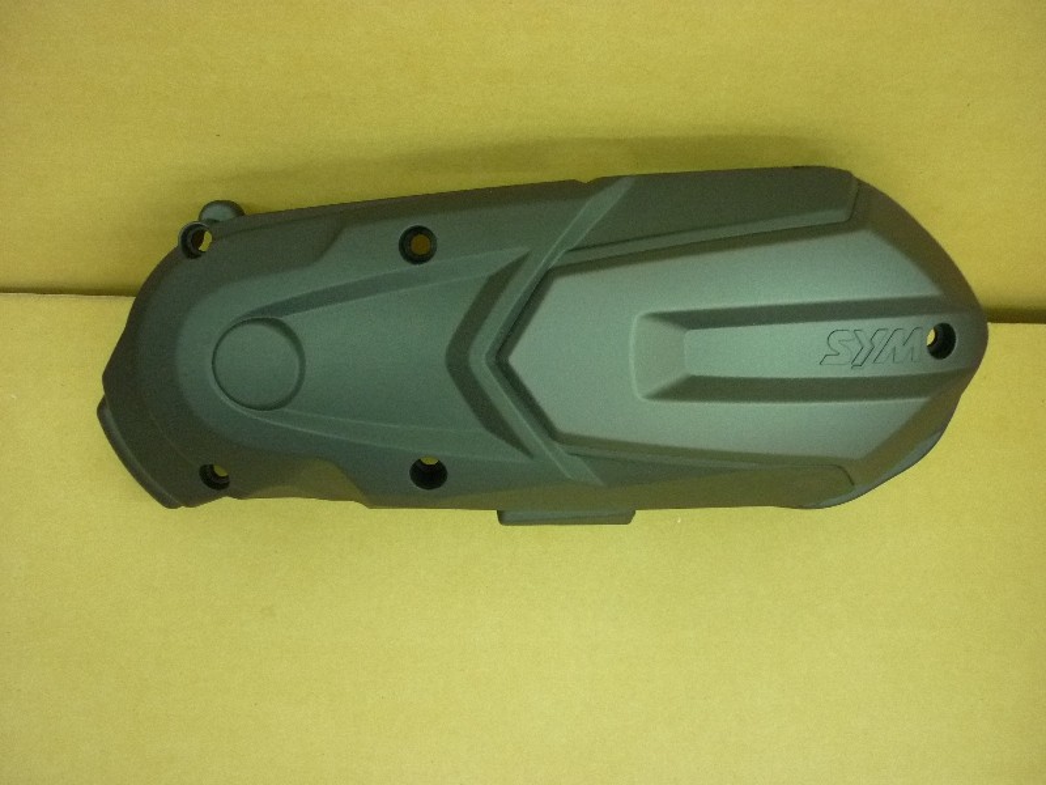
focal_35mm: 33
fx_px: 997
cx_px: 523
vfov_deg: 42.9
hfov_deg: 55.4
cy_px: 392
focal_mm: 5.5
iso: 400
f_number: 2.8
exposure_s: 1/10
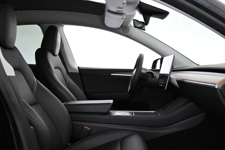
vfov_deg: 34.7
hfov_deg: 50.2
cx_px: 141
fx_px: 237
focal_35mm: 38
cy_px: 101
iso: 4000
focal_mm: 16
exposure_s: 1/100
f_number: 3.5
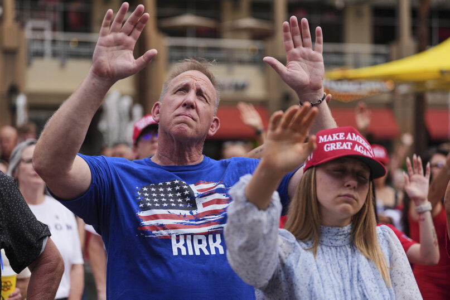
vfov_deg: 15.4
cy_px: 150
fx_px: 1112
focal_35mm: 89
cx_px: 225
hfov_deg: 22.9
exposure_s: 1/10000
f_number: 2.8
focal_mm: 89
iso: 500
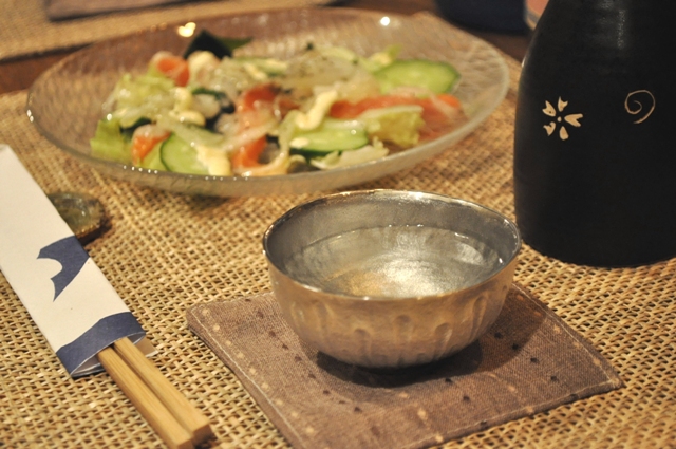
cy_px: 224
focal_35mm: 75
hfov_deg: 27.0
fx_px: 1407
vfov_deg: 18.1
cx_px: 338
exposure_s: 1/8
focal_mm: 50
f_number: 5.6
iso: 1600
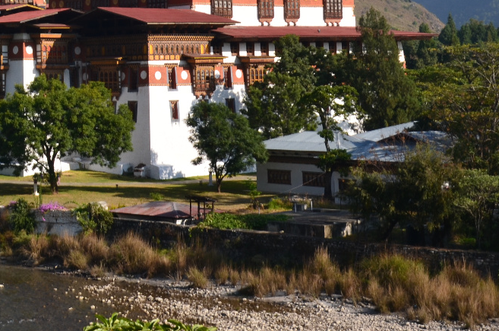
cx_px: -105
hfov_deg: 20.1
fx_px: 1314
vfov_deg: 14.1
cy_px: 3
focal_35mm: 95
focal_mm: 26
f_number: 11
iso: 160
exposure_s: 1/125
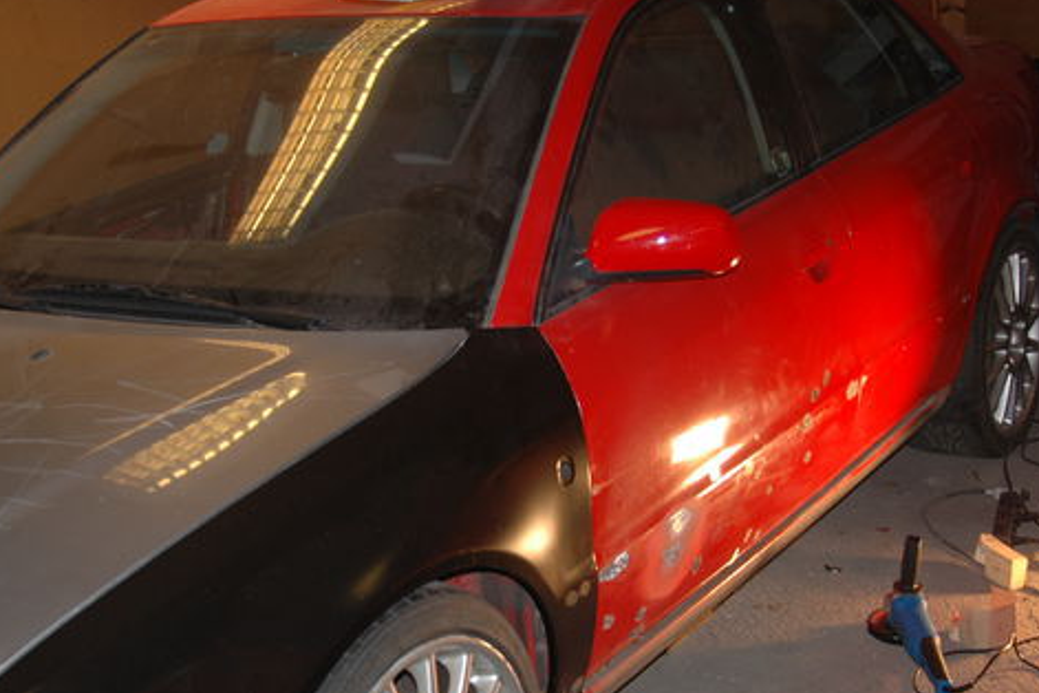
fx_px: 1645
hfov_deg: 35.0
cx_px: 435
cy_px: 419
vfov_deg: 23.7
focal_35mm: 57
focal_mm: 28
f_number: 3.5
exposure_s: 1/60
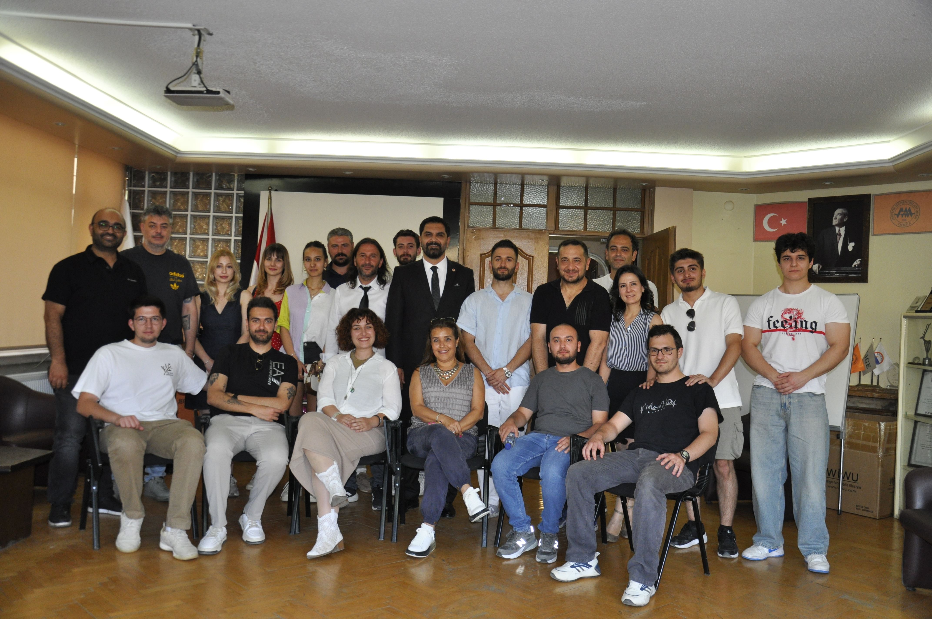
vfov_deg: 39.9
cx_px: 466
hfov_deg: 57.3
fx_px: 853
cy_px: 310
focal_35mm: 33
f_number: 3.8
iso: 800
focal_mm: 22
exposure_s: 1/80
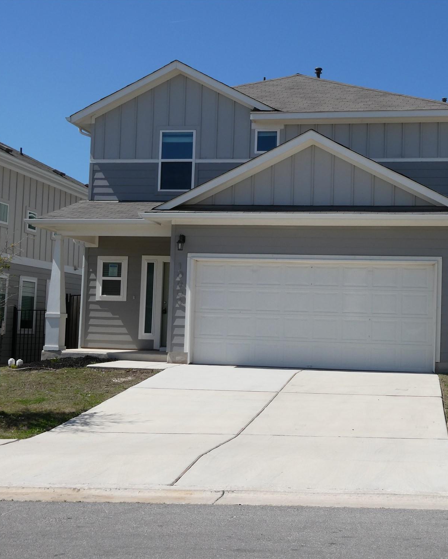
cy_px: 283
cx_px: 268
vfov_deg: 38.0
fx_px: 812
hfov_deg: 30.8
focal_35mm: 49
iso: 80
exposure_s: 1/800
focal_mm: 6.7
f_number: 4.5
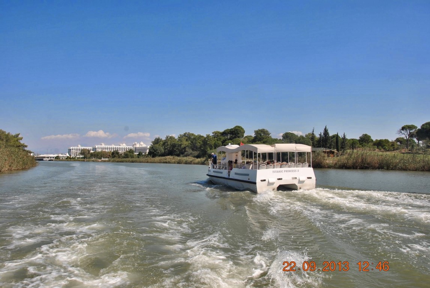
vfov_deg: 48.1
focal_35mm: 27
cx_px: 215
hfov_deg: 67.3
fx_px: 323
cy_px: 144
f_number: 9
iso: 100
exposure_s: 1/320
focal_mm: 18
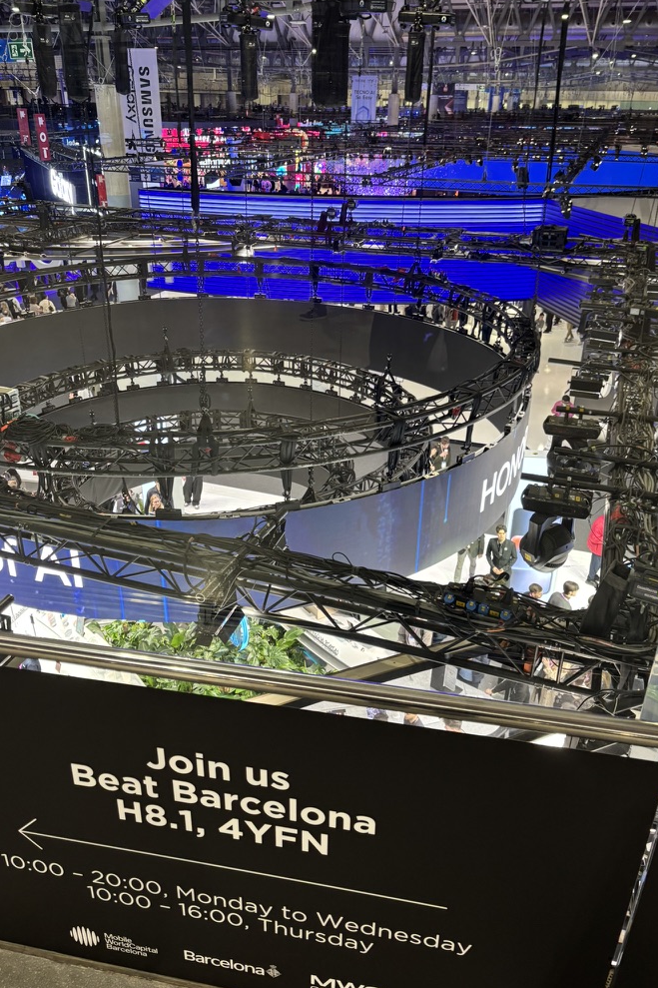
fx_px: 768
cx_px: 318
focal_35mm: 28
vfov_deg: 65.5
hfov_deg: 46.4
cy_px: 481
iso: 200
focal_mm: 5.96
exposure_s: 1/60
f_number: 1.6
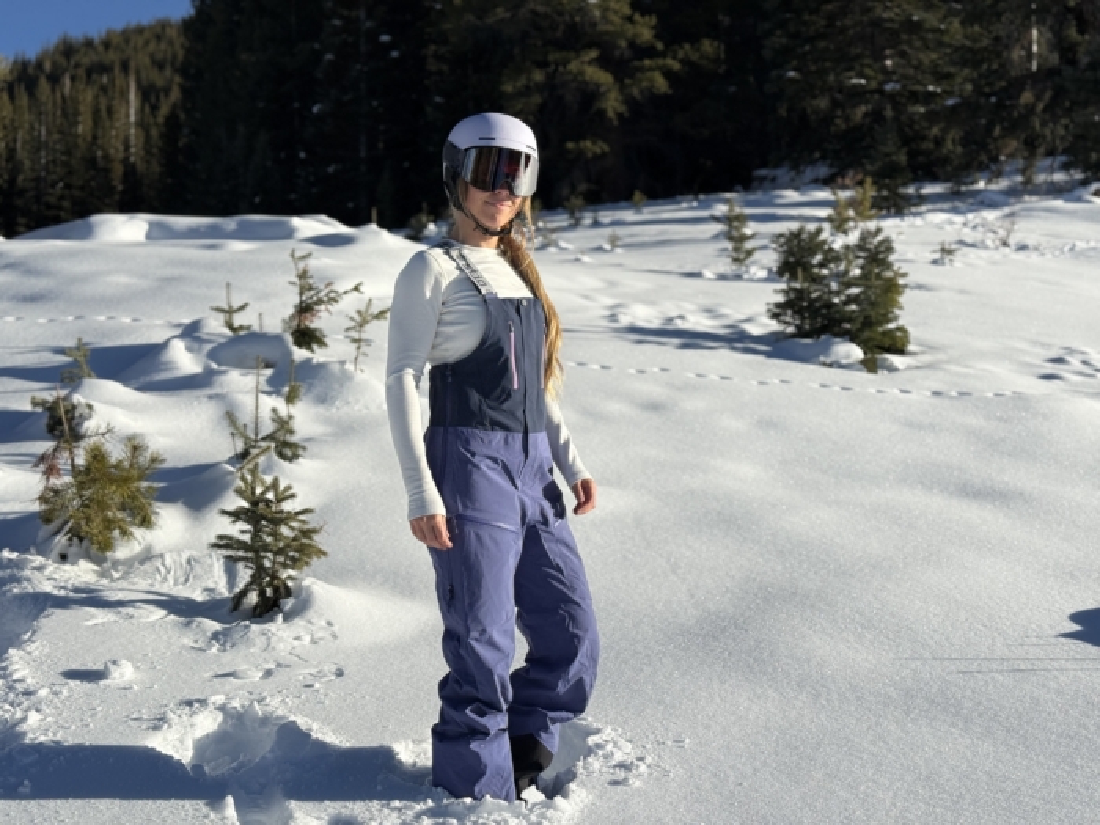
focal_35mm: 48
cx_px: 550
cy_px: 412
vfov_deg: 30.3
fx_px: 1525
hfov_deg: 39.7
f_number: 1.78
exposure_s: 1/11364
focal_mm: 6.76
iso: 80
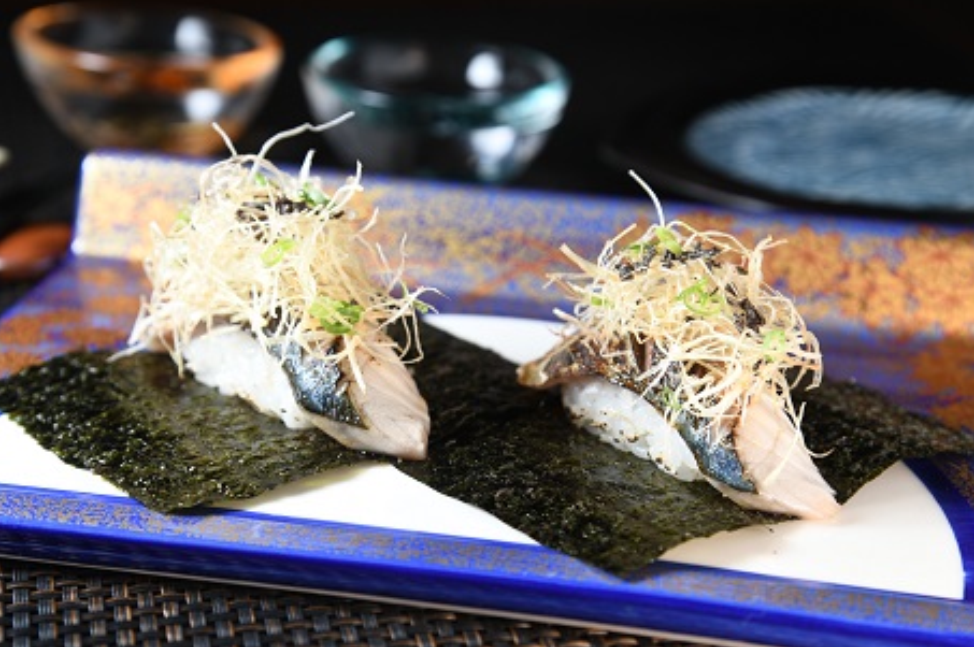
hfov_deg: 21.5
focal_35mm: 95
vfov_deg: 14.4
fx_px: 2567
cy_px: 332
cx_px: 467
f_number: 7.1
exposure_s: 1/60
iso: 100
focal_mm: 86
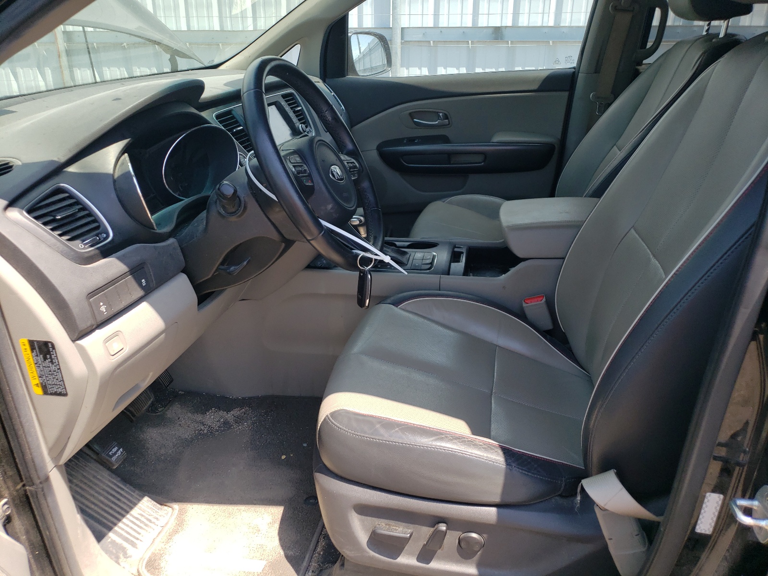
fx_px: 577
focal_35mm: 26
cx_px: 384
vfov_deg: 53.1
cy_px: 288
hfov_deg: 67.3
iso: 50
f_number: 1.5
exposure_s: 1/909
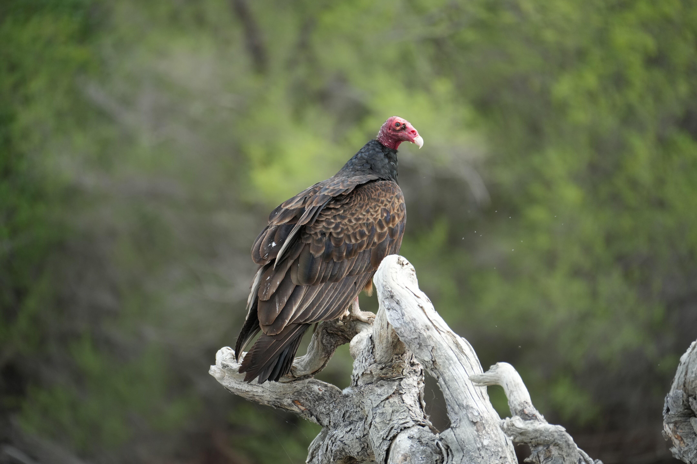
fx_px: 5092
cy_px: 232
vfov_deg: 5.2
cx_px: 348
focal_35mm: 263
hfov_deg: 7.8
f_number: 7.1
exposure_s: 1/500
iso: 800
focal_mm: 263
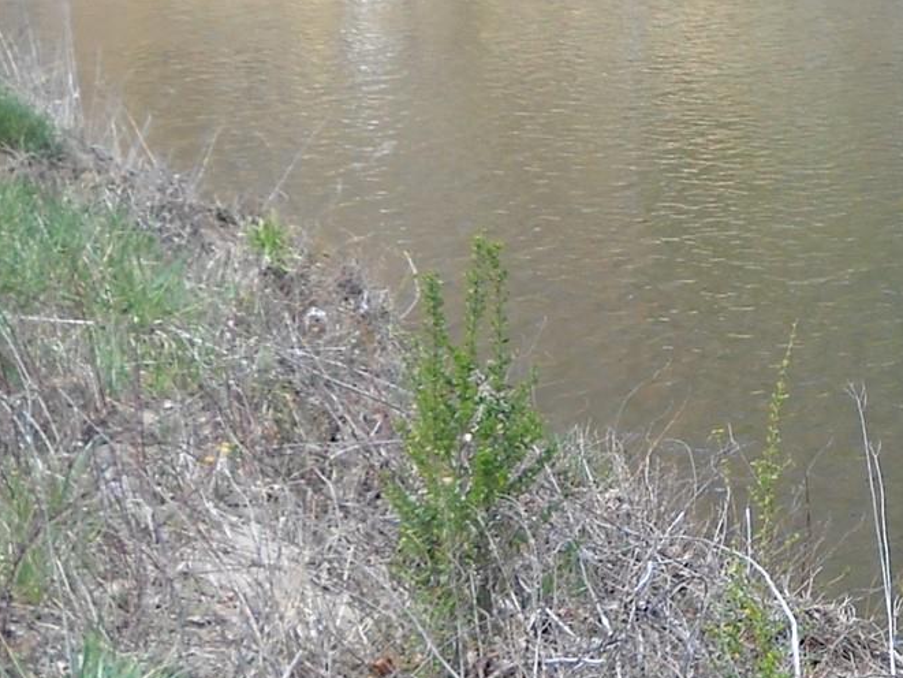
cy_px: 280
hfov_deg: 14.9
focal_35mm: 127
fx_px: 3314
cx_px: 1133
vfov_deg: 11.7
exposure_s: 1/192
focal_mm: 6.72
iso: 64
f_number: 3.1
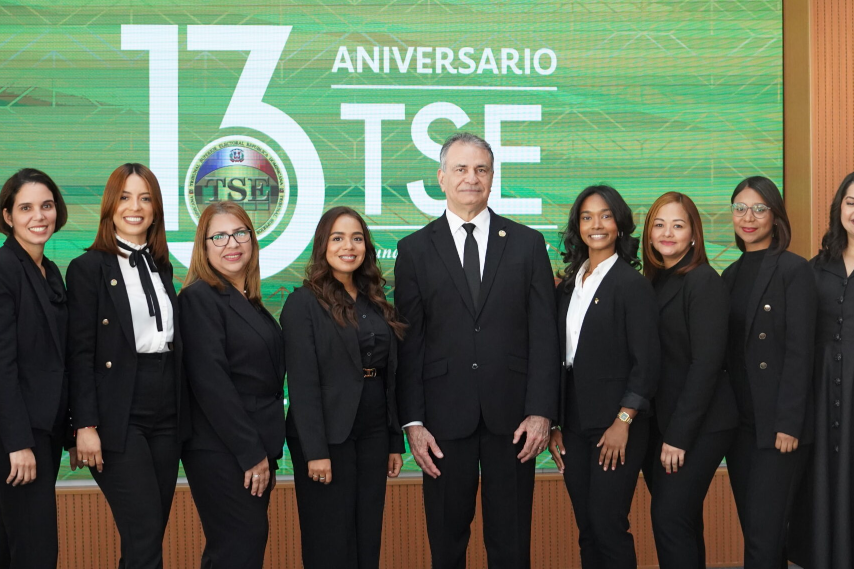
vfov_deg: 13.0
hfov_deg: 19.5
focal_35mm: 105
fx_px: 2491
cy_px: 343
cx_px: 441
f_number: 3.2
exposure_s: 1/800
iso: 5000
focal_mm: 70
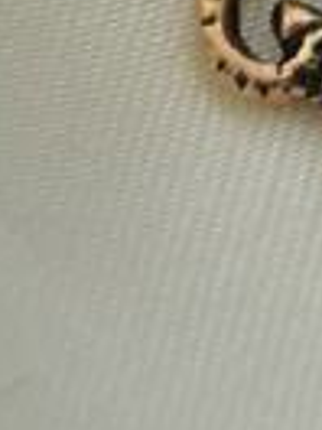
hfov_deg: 2.6
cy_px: -518
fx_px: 6913
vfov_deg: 3.5
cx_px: 995
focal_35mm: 557
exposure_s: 1/200
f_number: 7.1
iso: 200
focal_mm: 55
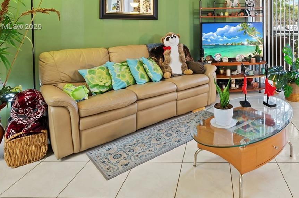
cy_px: 28
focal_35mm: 26
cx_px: 208
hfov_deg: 66.8
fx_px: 216
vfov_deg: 45.7
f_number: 8
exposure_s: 1.6
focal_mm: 14
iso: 200
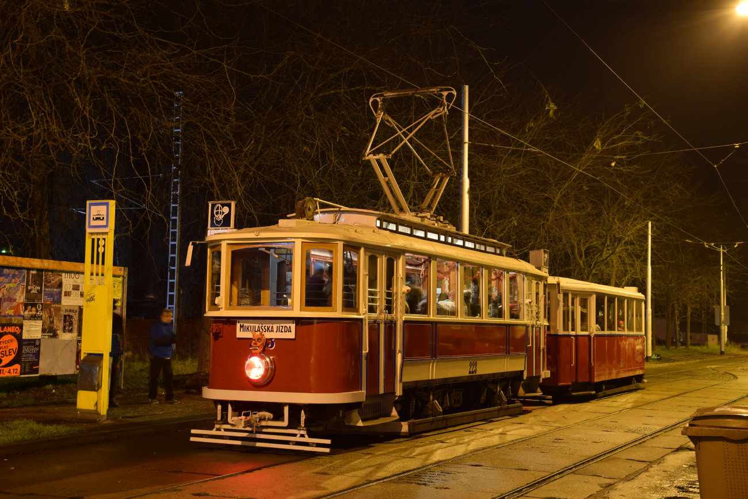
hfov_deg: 38.9
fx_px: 1060
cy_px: 250
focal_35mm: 51
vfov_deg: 26.5
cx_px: 374
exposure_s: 3
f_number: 6.3
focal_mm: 34
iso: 200
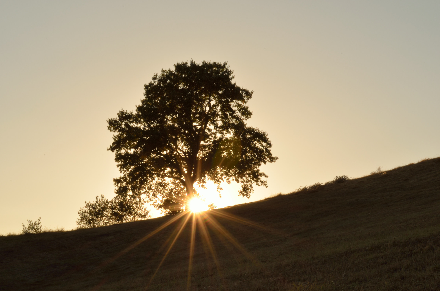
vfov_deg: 16.5
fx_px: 1006
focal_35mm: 82
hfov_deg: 24.7
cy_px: 146
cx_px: 220
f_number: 36
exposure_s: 1/25
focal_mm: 55
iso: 100
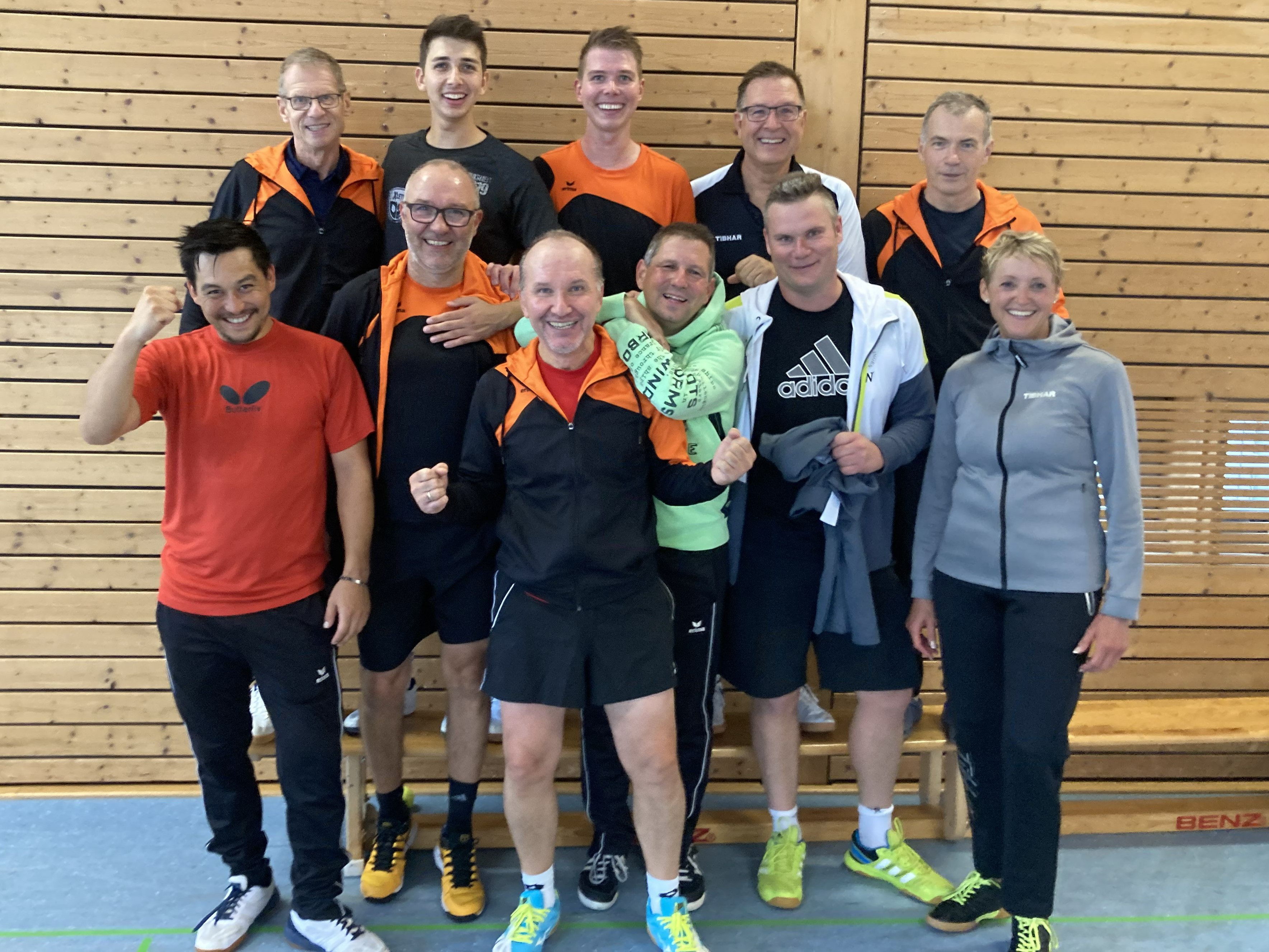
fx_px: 1026
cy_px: 476
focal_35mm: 28
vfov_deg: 49.7
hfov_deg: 63.4
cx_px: 634
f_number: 1.8
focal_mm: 3.99
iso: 250
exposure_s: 1/50
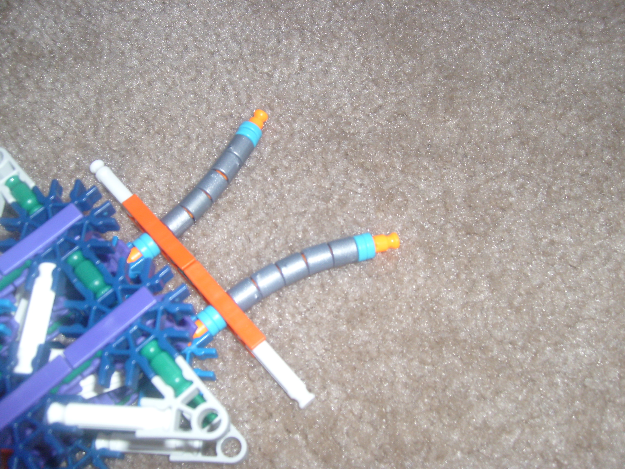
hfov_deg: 52.6
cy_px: 234
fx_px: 632
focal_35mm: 35
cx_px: 312
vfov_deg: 40.7
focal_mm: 5.8
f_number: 2.8
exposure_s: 1/45
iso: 100
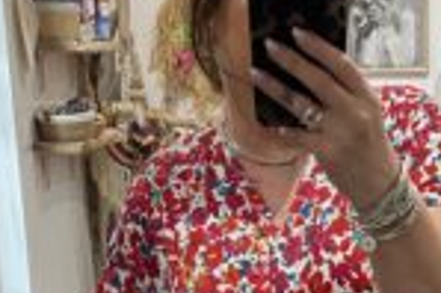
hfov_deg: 28.6
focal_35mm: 70
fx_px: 857
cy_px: 548
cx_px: 305
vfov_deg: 16.0
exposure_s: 1/50
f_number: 1.6
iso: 160
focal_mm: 5.1
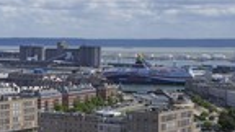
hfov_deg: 19.0
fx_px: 685
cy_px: 70
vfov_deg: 11.0
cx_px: 7
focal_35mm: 110
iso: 200
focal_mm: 36
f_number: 11
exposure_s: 1/320
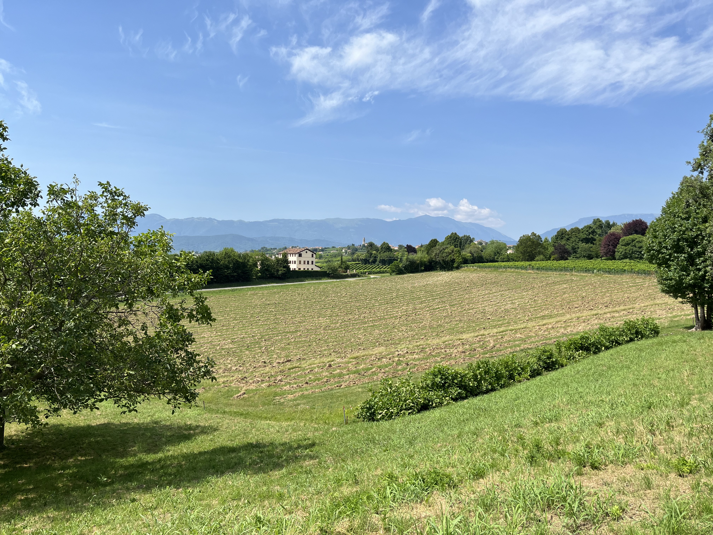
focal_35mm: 26
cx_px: 356
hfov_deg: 67.3
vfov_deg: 53.1
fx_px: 536
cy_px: 268
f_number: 1.6
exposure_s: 1/3623
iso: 50
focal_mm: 5.1
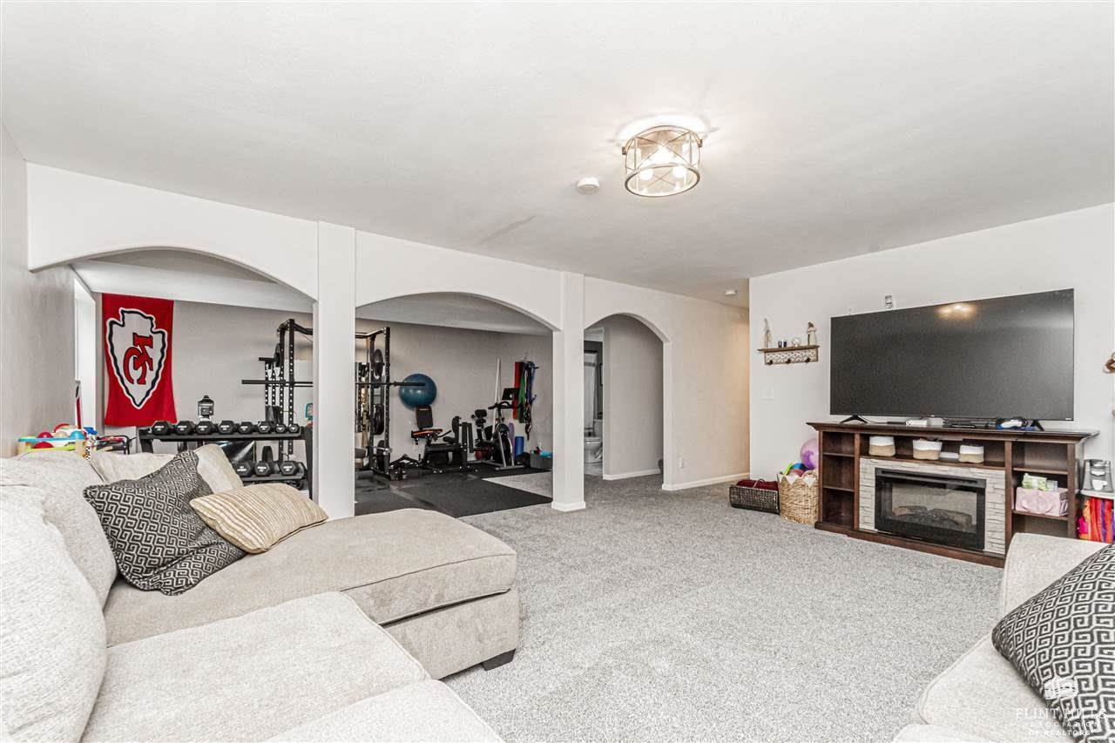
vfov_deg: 77.3
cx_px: 558
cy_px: 372
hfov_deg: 100.4
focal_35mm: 15
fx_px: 464
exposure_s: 1/60
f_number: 10
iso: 1600
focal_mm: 10
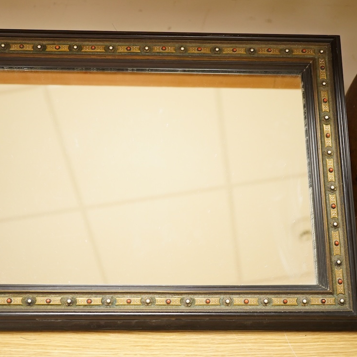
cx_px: 150
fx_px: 677
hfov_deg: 29.5
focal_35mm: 58
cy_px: 180
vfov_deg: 29.6
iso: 2000
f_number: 5
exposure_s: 1/125
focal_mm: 30
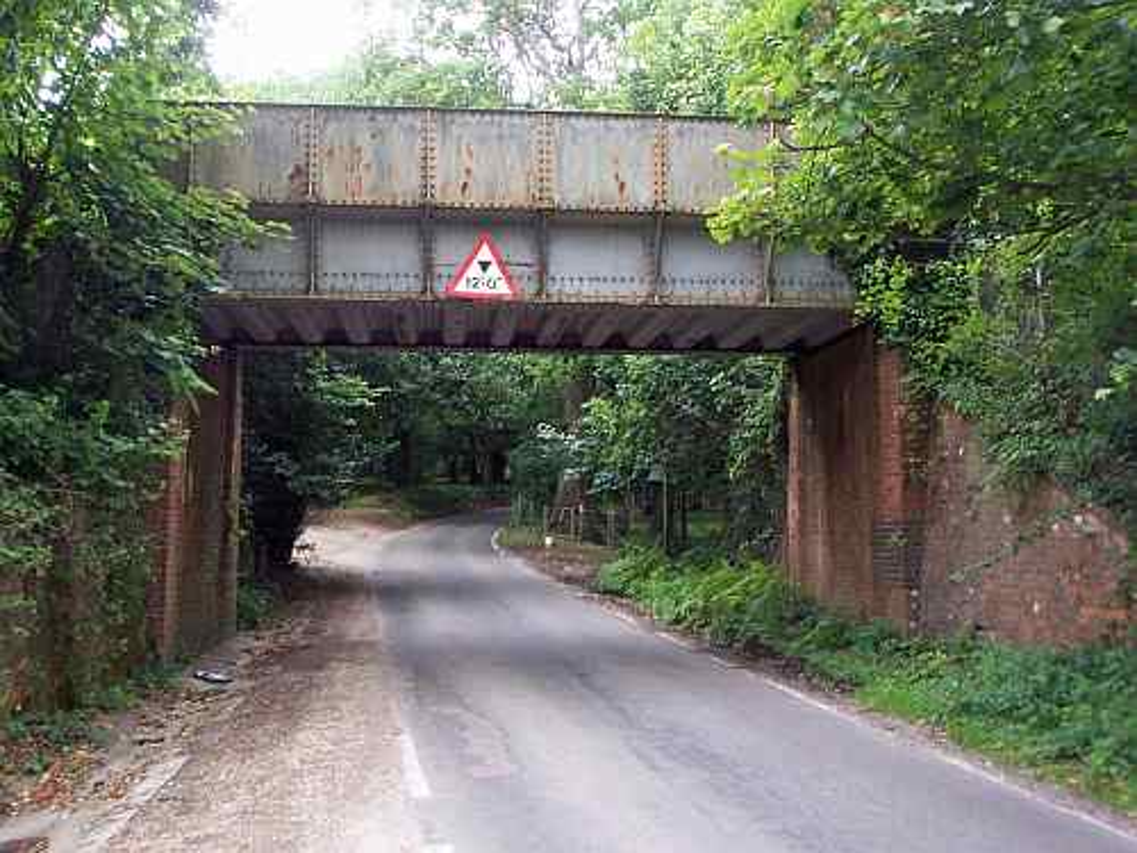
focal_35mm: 39
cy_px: 426
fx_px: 1281
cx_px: 568
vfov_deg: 36.8
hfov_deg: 47.9
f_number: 3.9
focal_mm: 6.4
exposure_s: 1/60
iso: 125
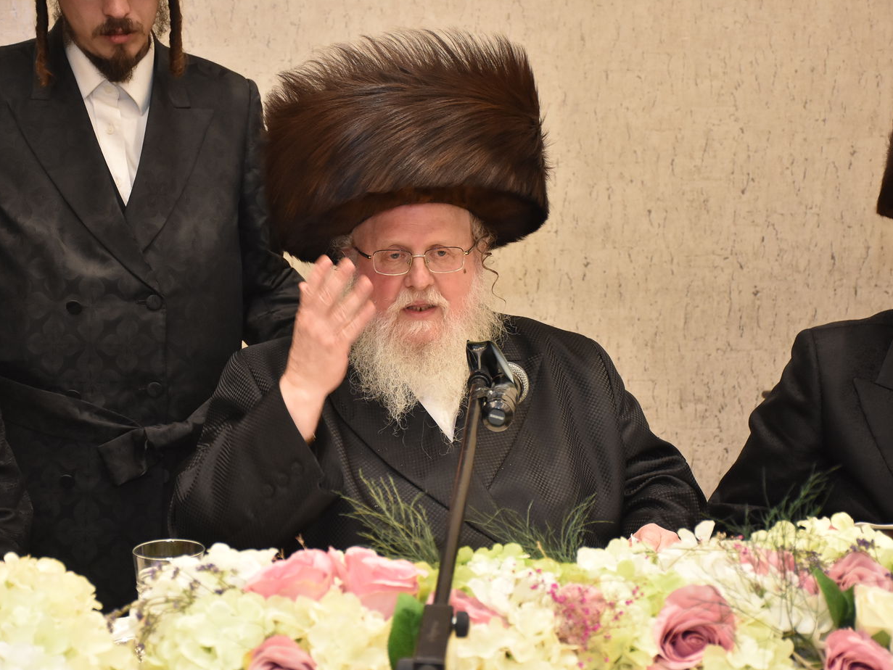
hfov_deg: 23.8
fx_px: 2116
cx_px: 408
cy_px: 334
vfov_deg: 18.0
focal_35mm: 82
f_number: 5.6
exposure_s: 1/125
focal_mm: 50
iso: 2000
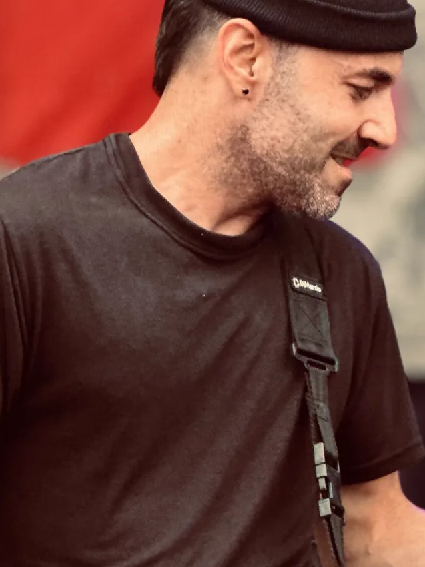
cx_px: 452
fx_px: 3800
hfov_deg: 6.4
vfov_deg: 8.5
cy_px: 417
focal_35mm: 232
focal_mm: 9
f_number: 2.8
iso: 64
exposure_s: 1/118
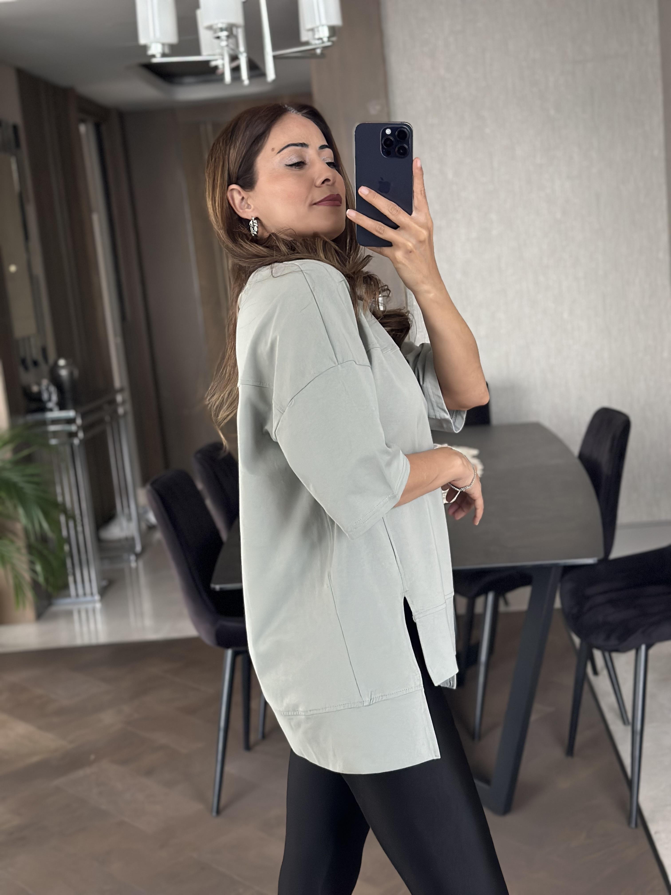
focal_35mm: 48
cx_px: 336
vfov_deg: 39.7
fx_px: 1241
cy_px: 448
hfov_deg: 30.3
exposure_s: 1/40
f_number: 1.78
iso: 400
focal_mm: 6.86
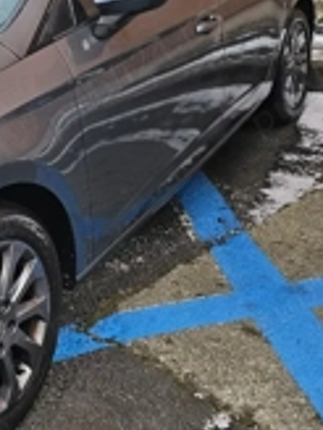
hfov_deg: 24.6
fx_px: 697
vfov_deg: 33.6
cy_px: 102
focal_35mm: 56
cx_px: -21
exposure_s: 1/182
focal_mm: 6.3
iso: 25
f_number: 1.7
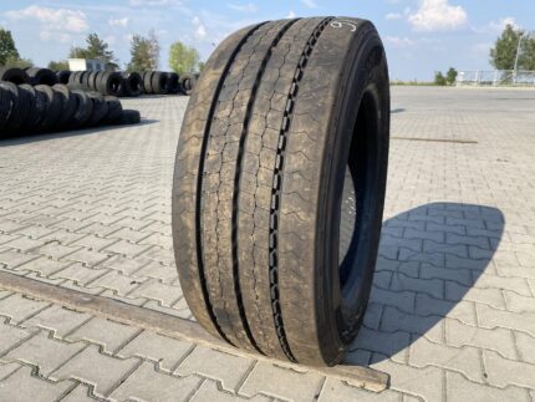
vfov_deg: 53.1
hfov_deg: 67.3
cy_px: 201
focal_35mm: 26
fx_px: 402
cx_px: 268
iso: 32
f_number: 1.8
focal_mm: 4.25
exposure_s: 1/1608
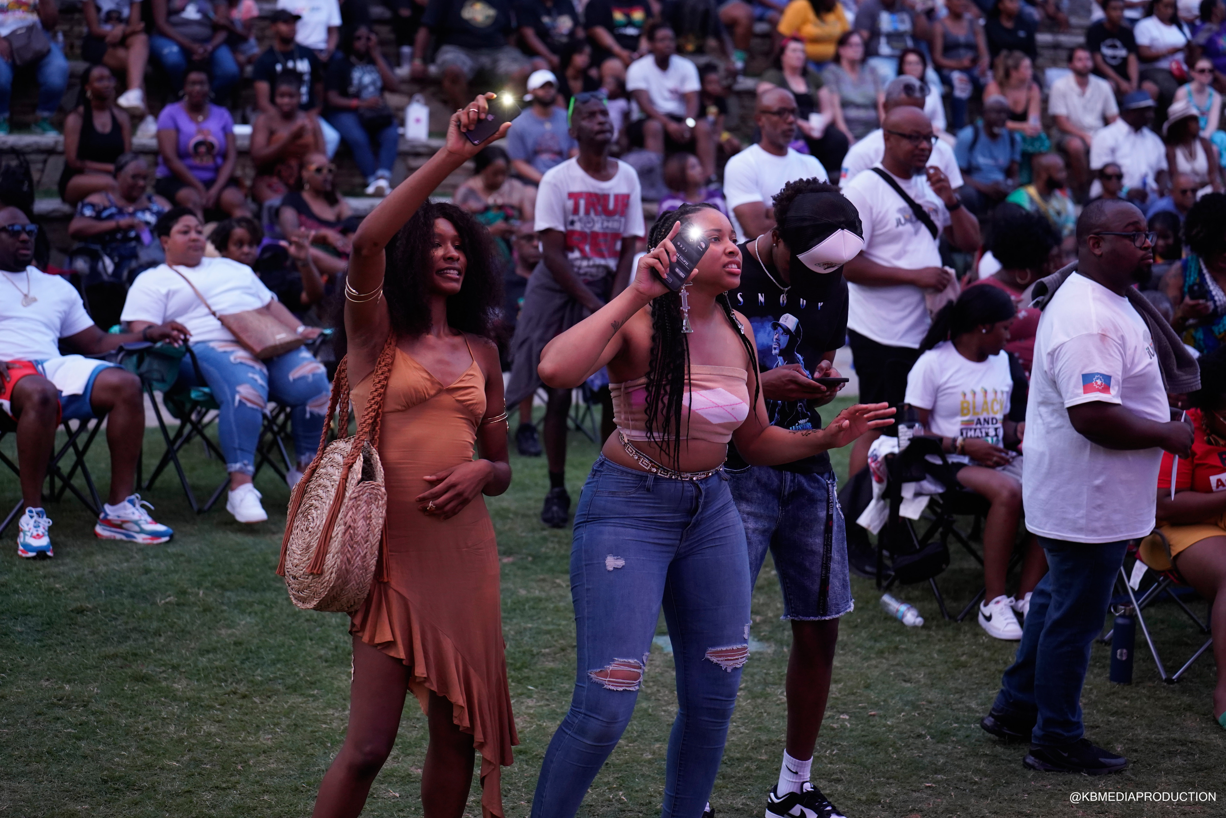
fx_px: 2486
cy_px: 409
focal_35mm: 73
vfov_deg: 18.7
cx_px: 613
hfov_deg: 27.7
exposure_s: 1/200
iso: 2500
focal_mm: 73
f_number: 3.2
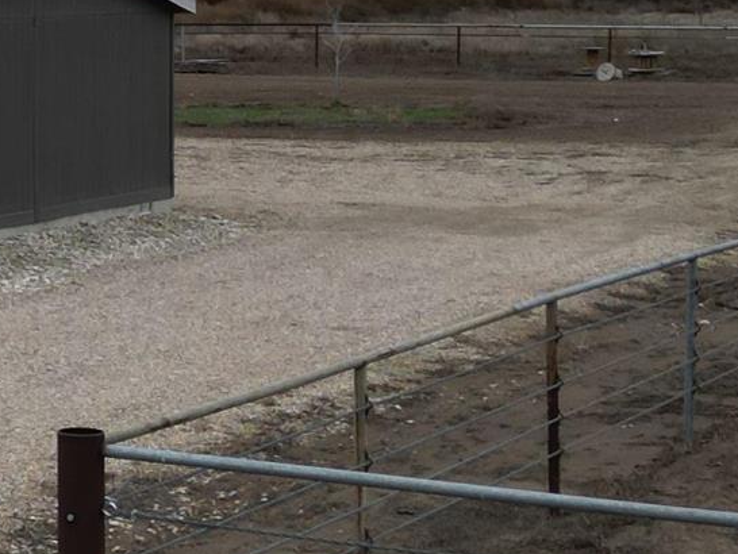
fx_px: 2879
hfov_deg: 14.0
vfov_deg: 10.9
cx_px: -215
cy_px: 73
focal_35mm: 135
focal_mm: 6.72
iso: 120
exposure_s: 1/1000
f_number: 1.7
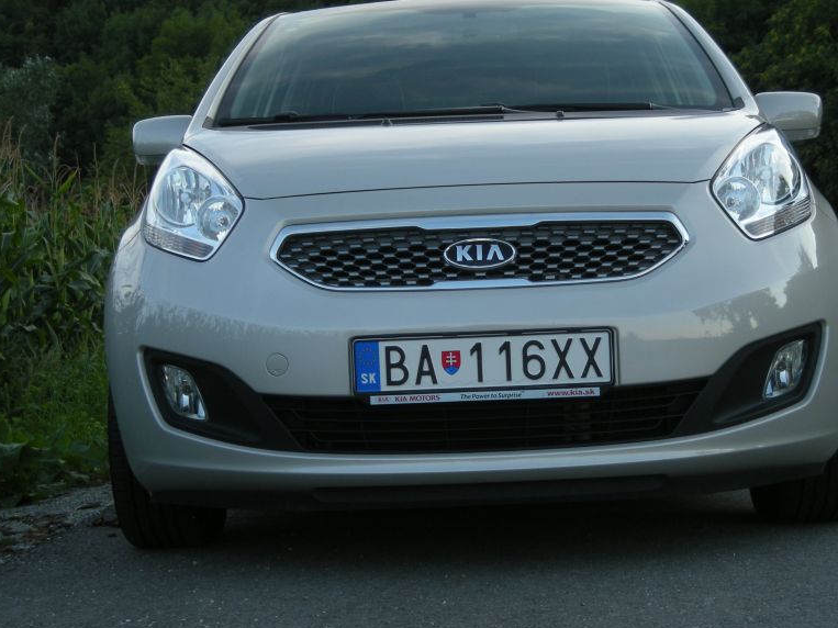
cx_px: 471
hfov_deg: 27.0
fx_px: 1743
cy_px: 300
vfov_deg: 20.4
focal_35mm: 72
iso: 64
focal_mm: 9.9
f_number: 3.5
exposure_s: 1/97.8
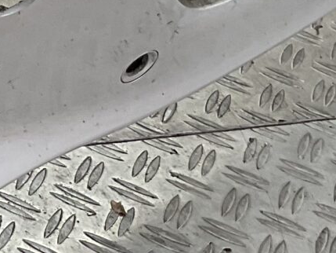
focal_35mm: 173
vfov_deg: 8.0
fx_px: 1680
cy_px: -311
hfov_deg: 10.8
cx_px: -242
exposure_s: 1/120
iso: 20
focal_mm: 3
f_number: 1.8
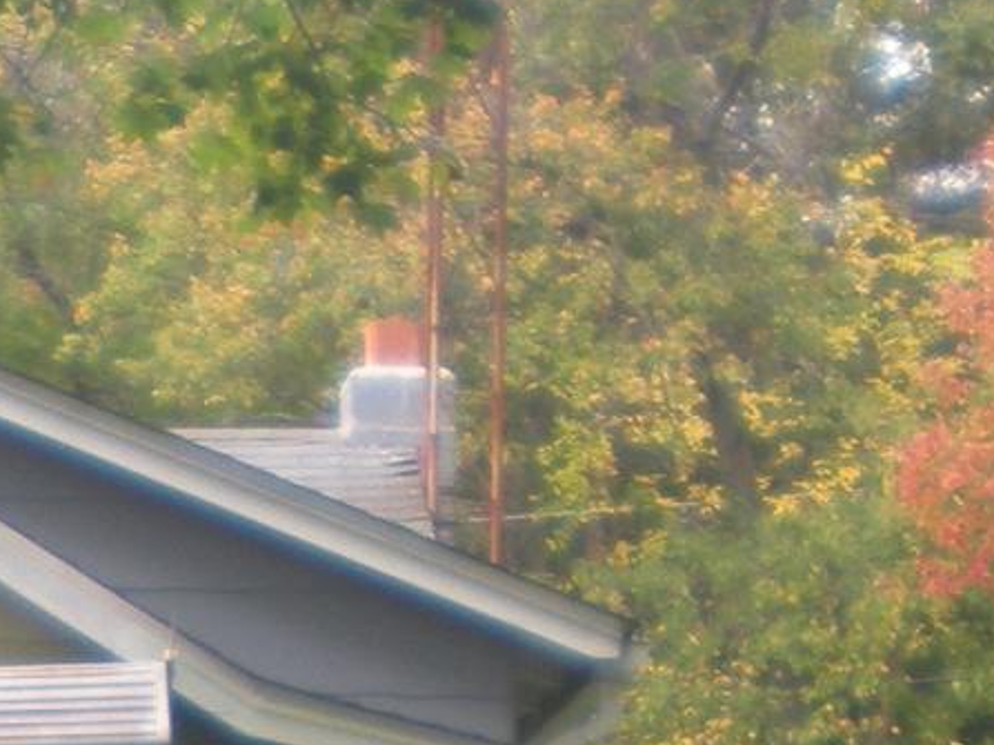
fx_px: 4995
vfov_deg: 8.2
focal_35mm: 174
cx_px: -471
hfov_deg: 11.0
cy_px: 1359
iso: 64
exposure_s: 1/72.3
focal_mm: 6.3
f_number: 3.1
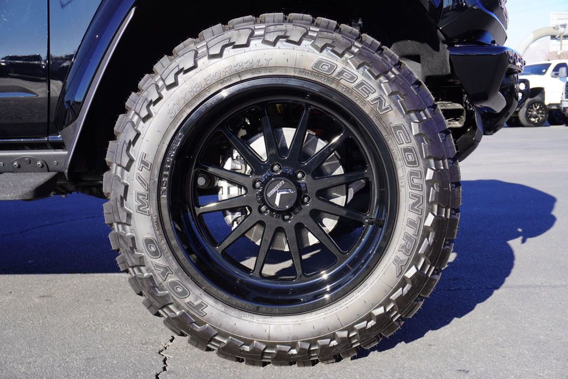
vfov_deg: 30.9
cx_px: 284
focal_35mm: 44
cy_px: 190
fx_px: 687
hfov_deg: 44.9
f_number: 8
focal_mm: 29
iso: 100
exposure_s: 1/100
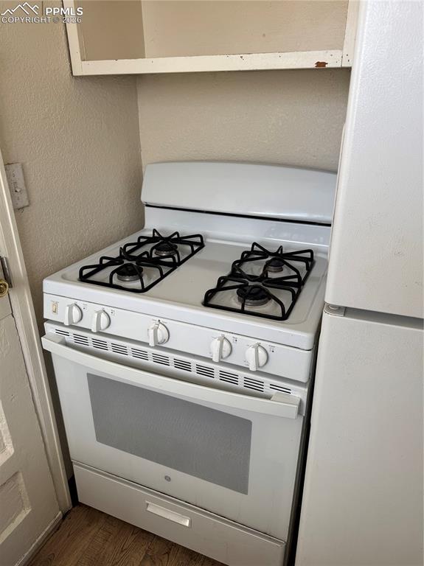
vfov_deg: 71.6
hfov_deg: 56.8
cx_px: 212
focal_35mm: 24
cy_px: 283
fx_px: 392
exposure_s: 1/121
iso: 80
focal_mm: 6.76
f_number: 1.78
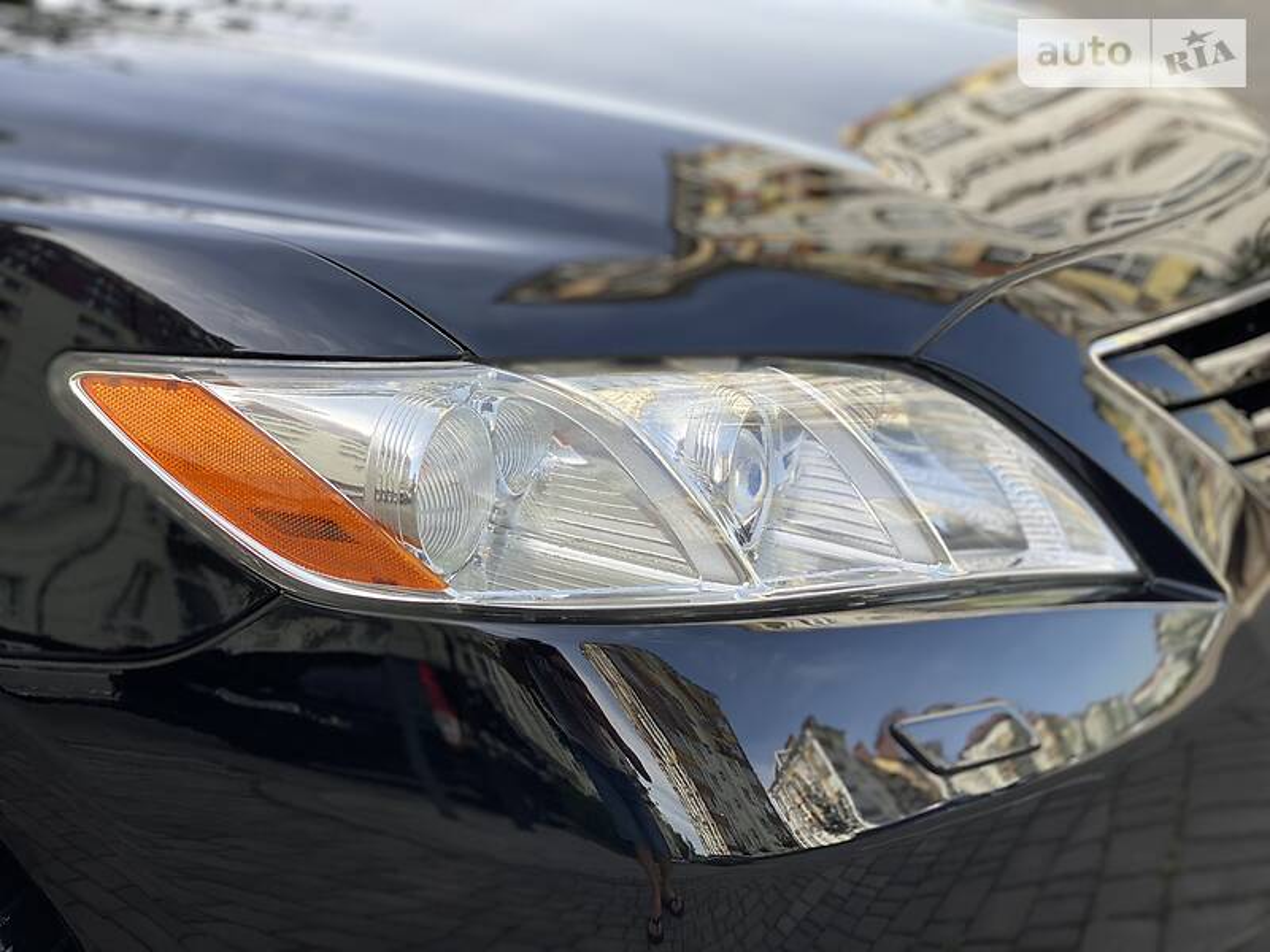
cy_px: 476
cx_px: 635
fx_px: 1908
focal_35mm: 52
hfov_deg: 36.8
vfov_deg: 28.0
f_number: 2
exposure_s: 1/347
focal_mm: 6
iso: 20
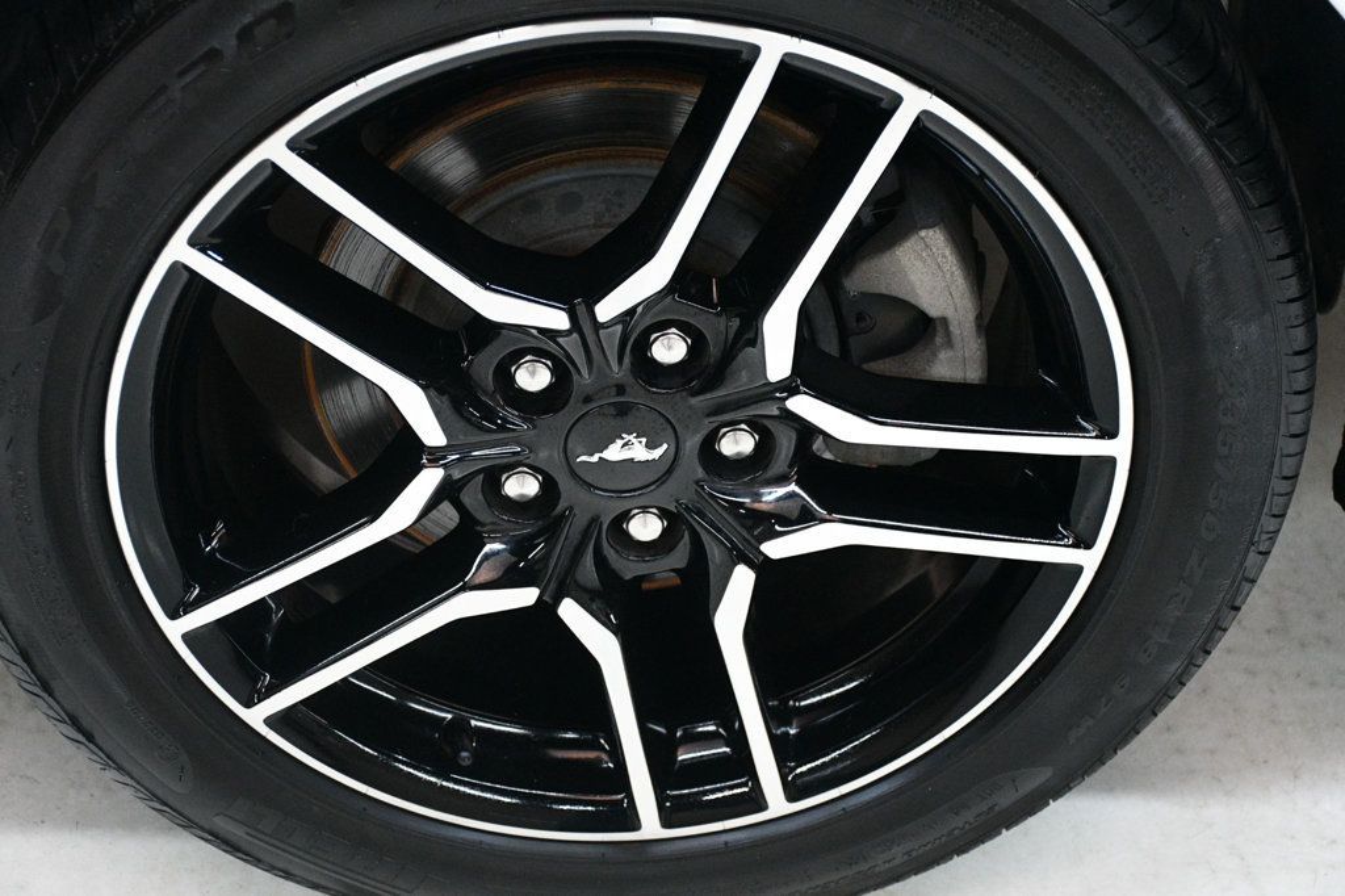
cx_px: 672
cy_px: 448
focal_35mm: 75
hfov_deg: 27.0
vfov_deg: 18.2
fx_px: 2801
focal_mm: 50
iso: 3200
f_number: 4.8
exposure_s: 1/100
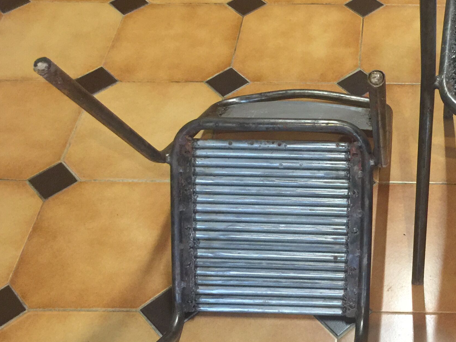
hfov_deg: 32.3
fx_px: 751
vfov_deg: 25.6
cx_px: 402
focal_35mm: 57
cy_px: 172
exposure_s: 1/10
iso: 100
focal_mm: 4.15
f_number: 2.2
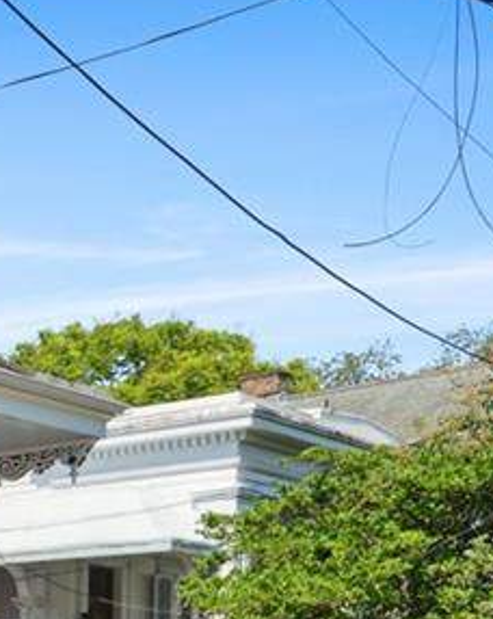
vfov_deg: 23.8
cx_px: -549
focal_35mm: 74
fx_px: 1353
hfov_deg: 15.5
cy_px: 708
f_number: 13
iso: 400
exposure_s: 1/500
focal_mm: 22
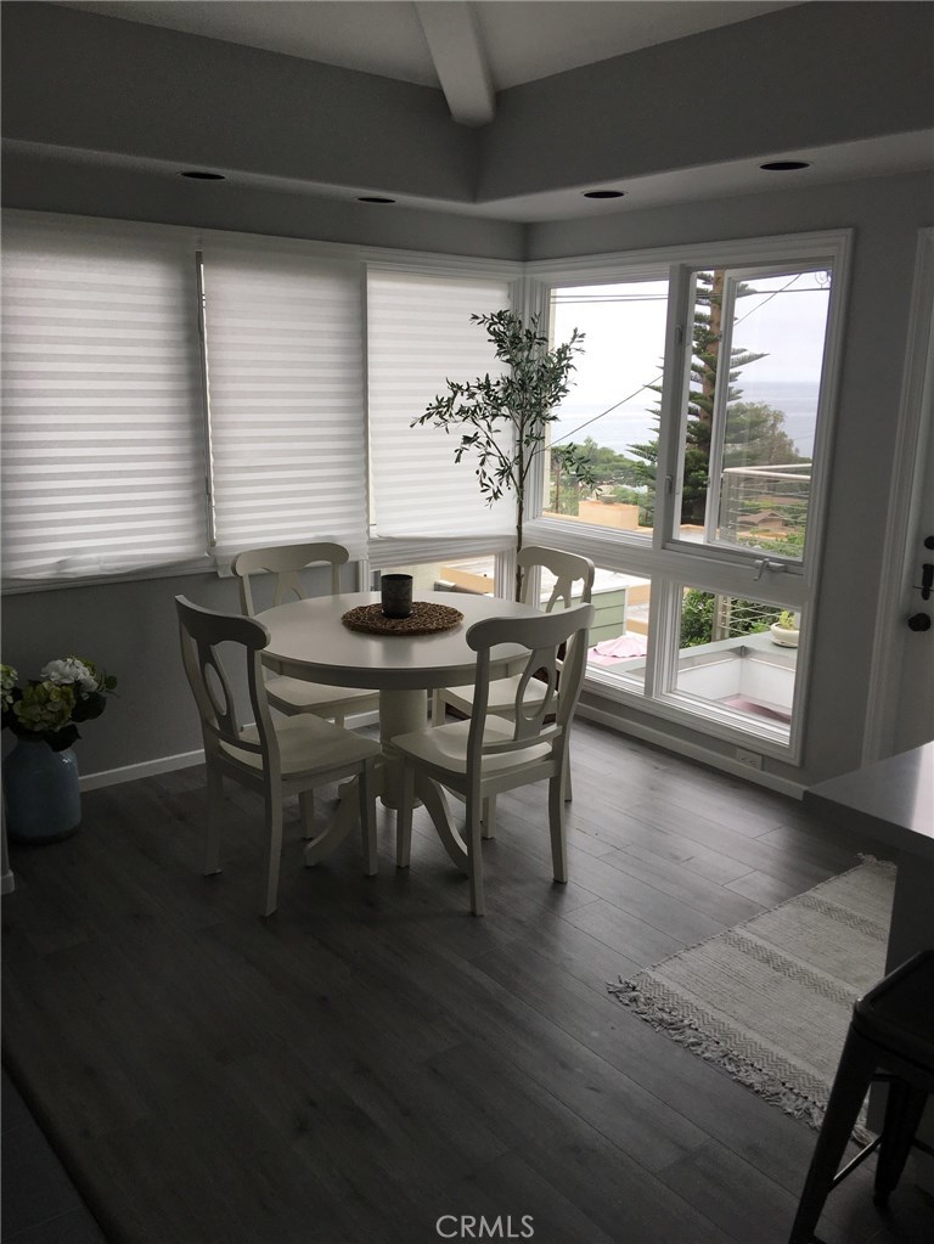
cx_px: 467
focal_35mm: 29
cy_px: 622
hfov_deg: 48.3
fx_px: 1043
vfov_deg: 61.6
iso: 25
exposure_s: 1/245
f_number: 2.2
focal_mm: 4.15
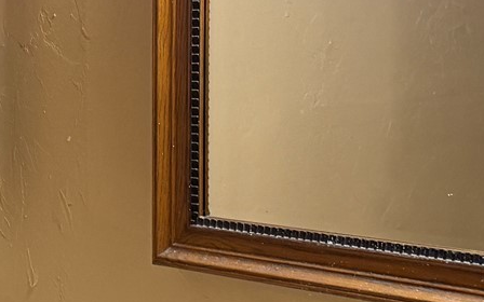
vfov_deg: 12.0
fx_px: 1438
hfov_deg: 18.5
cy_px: 248
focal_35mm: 109
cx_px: -22
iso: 320
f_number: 1.78
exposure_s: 1/60
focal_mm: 6.76
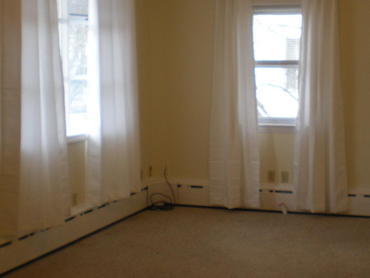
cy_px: 133
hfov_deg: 28.5
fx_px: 727
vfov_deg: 21.6
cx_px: 222
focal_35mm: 68
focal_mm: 6.3
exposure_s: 1/57.7
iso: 85
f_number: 3.1
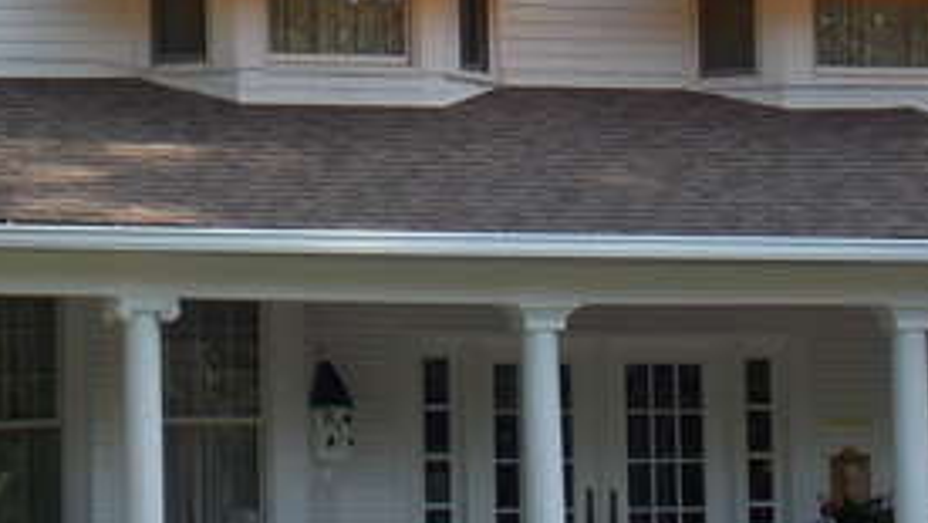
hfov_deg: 10.5
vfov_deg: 5.9
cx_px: 412
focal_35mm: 206
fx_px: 5071
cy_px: 54
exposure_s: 1/200
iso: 80
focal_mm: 11.5
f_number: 4.1
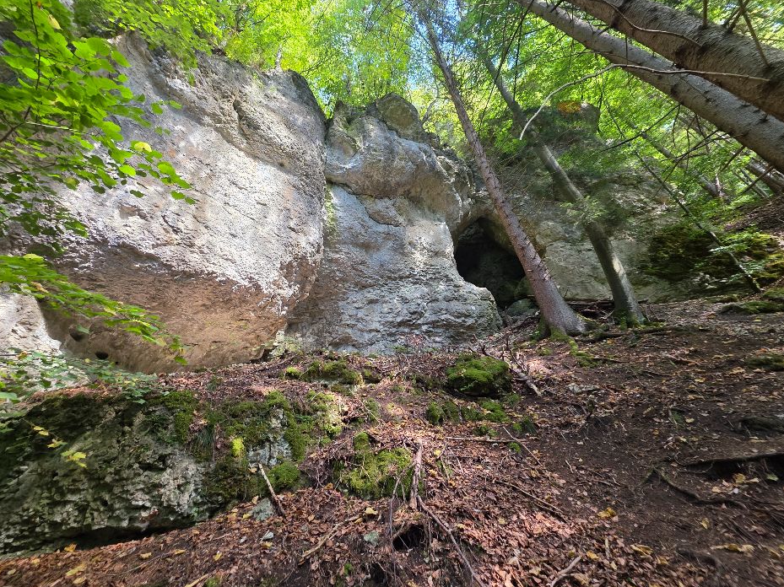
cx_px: 368
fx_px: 317
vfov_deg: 85.6
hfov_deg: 102.0
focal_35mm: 14
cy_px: 287
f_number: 1.9
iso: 125
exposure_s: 1/100
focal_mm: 2.2
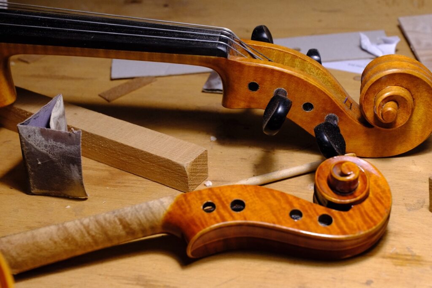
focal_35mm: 75
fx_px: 900
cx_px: 216
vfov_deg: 18.2
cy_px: 144
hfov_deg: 27.0
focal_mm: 50
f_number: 6.4
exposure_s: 1/100
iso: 2000
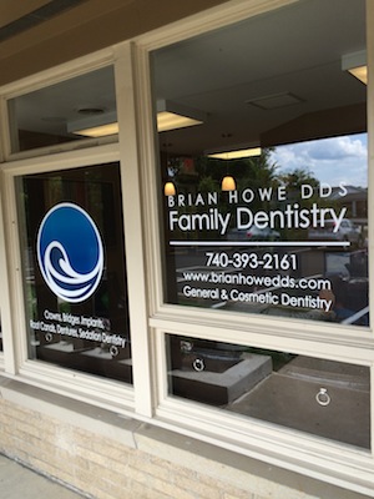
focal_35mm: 30
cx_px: 187
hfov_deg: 46.8
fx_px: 432
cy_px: 250
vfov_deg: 60.0
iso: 32
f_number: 2.2
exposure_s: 1/383
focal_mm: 4.12
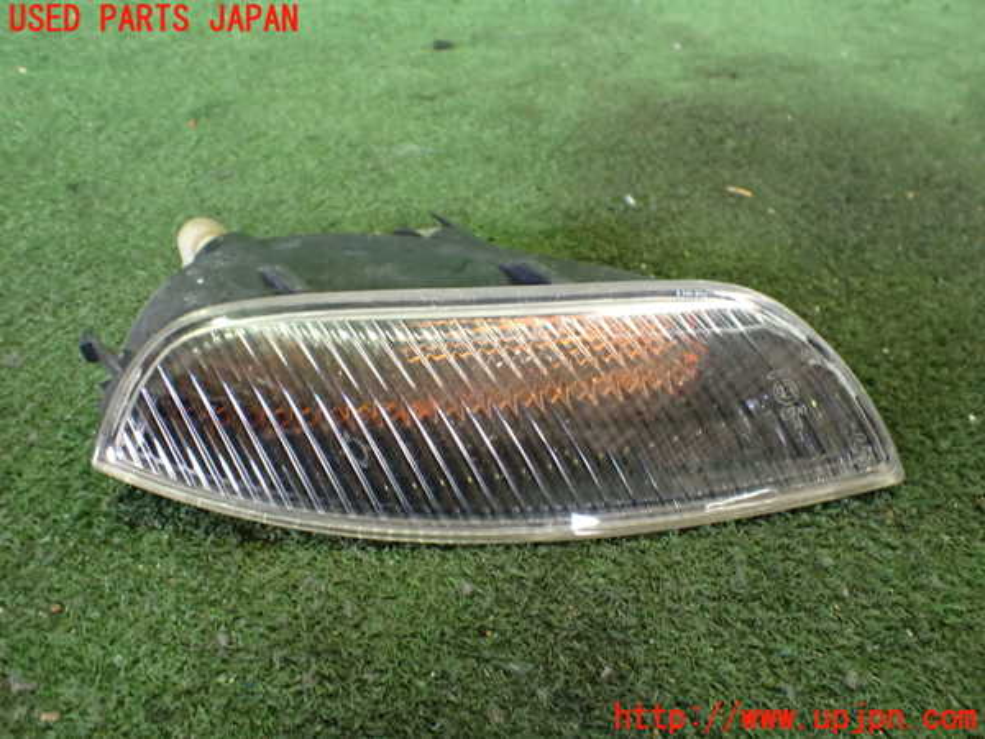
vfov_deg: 46.8
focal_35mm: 30
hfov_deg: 60.0
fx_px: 854
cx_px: 492
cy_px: 370
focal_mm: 5.4
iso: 800
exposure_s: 1/60
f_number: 2.3
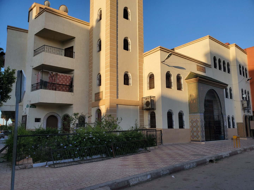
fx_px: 191
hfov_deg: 67.3
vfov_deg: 53.1
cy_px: 95
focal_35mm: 26
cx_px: 127
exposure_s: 1/796
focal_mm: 4.3
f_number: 2.4
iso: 50
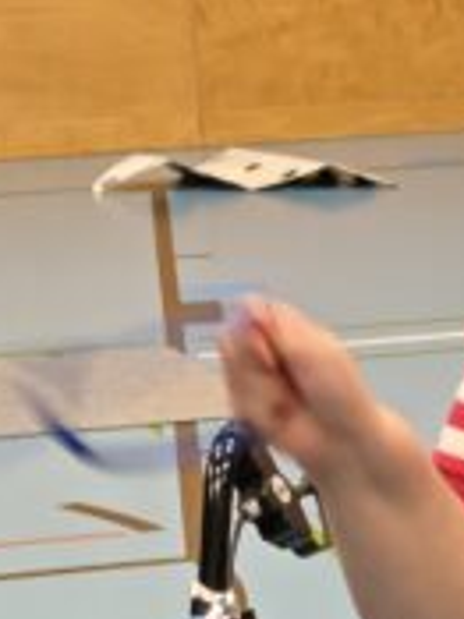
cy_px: 982
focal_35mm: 211
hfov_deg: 6.9
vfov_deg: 9.1
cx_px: 756
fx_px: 3776
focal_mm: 8.72
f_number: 1.63
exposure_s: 1/100
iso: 320
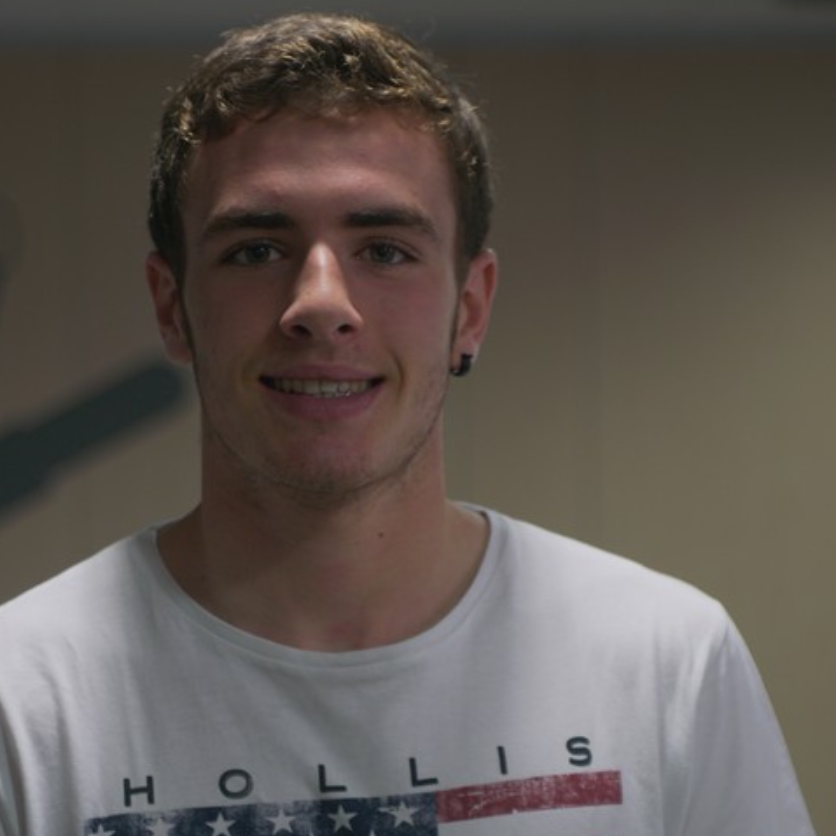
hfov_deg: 13.6
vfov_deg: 13.6
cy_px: 417
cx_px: 327
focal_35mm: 128
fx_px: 3497
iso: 400
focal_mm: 60
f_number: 2.8
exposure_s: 1/100
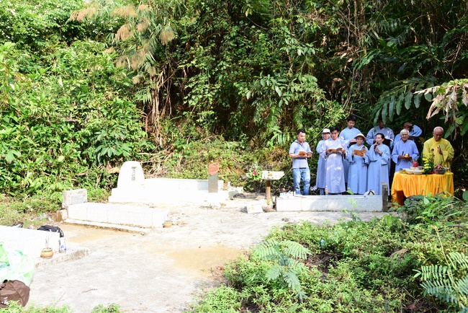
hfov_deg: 61.9
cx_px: 234
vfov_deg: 43.6
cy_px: 156
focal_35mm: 30
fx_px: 390
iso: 400
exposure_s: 1/125
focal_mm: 30
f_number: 8
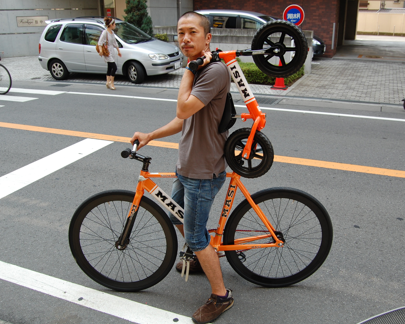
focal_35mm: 33
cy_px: 161
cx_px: 219
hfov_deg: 54.8
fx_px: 390
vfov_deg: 45.1
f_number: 6.3
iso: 200
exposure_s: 1/160
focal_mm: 19
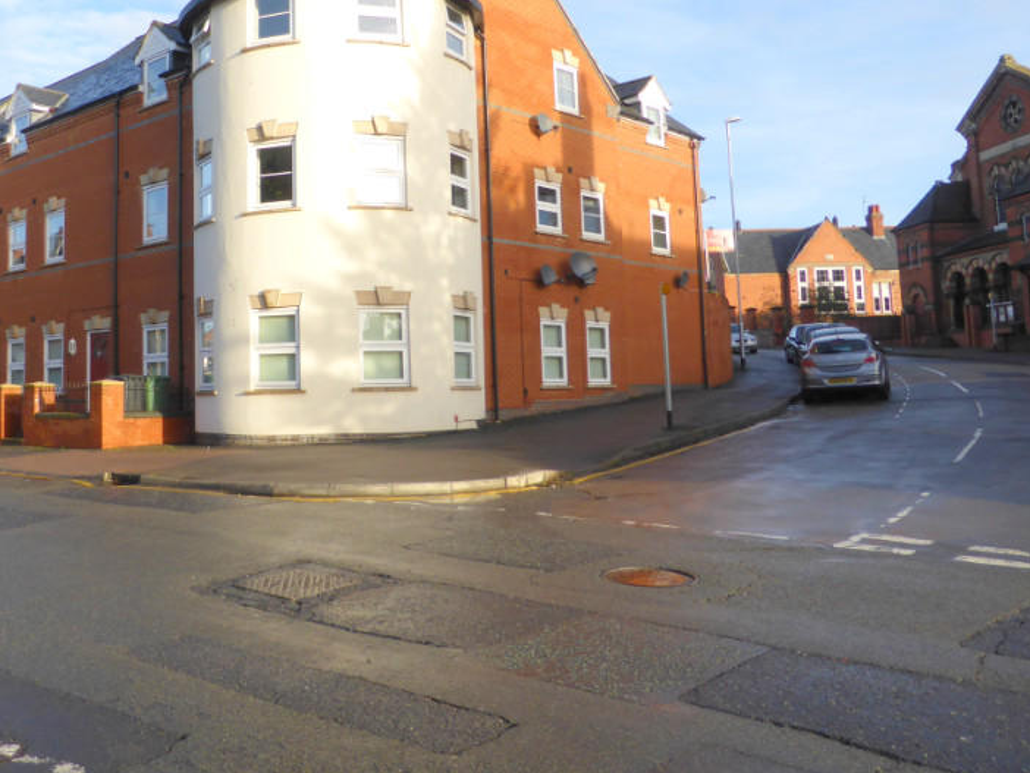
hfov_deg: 51.5
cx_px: 329
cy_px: 270
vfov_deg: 40.3
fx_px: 1042
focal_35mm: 35
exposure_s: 1/500
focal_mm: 4.3
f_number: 3.3
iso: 100
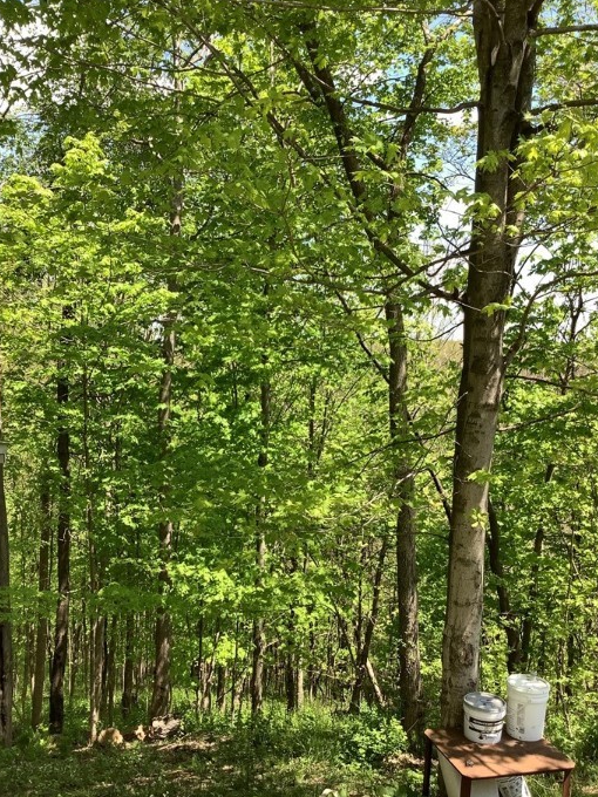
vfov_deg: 52.5
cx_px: 293
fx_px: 806
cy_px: 441
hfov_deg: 40.7
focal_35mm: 35
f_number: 2.4
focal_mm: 3.3
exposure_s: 1/344
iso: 25
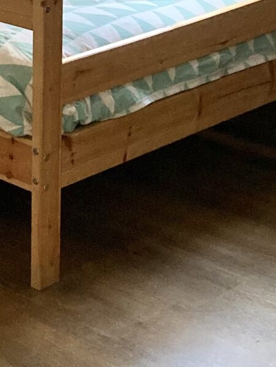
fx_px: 1264
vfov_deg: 16.0
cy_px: -48
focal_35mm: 119
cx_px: -205
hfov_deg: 11.6
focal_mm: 3.99
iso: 250
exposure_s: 1/60
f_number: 1.8
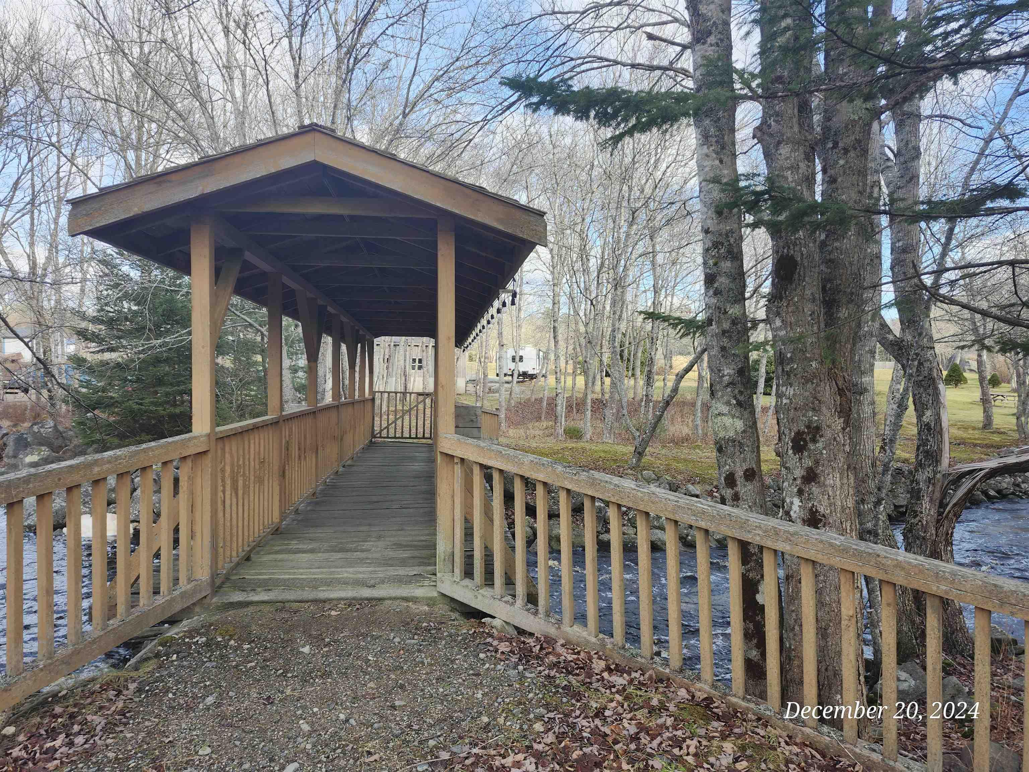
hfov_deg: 73.9
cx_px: 514
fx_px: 684
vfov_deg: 58.9
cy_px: 386
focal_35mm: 23
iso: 25
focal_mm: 5.54
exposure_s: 1/186
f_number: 1.8
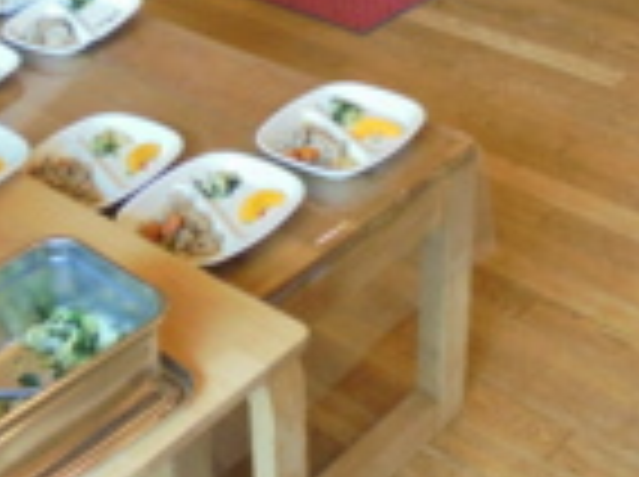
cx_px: 207
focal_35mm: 64
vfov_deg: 21.9
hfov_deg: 30.1
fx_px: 1179
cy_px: -14
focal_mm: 4.6
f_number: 3.5
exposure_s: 1/60
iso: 400
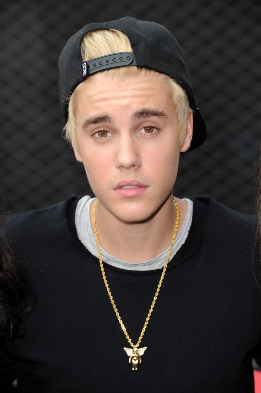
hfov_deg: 8.6
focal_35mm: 160
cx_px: 130
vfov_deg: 12.8
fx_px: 1743
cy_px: 196
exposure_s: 1/320
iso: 800
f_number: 8
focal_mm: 160
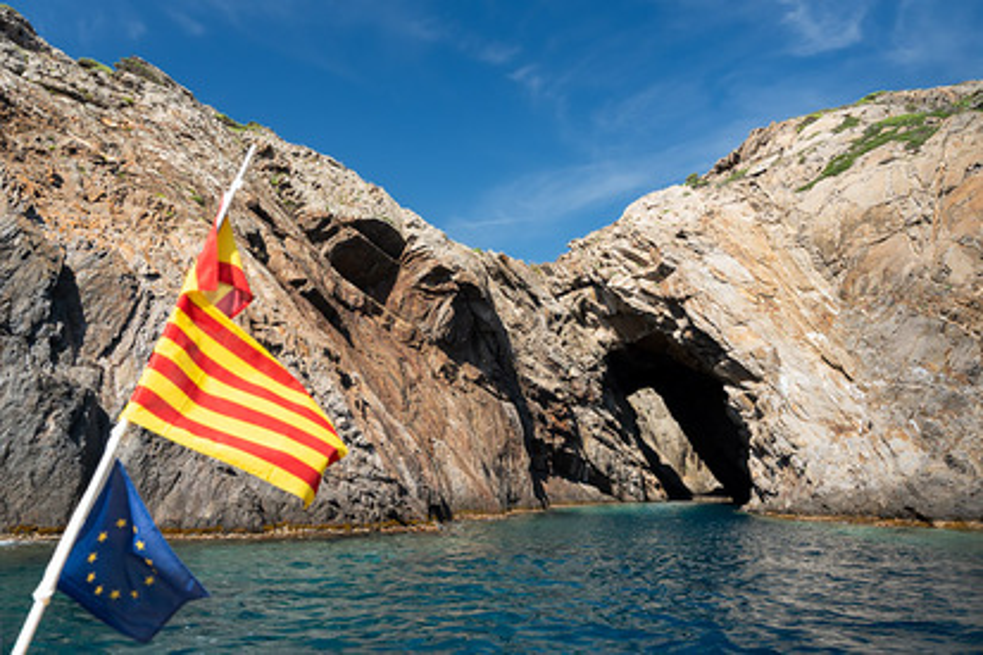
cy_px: 328
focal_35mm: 30
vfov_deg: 43.6
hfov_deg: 62.0
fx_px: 819
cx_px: 492
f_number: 9
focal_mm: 30
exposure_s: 1/250
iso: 400
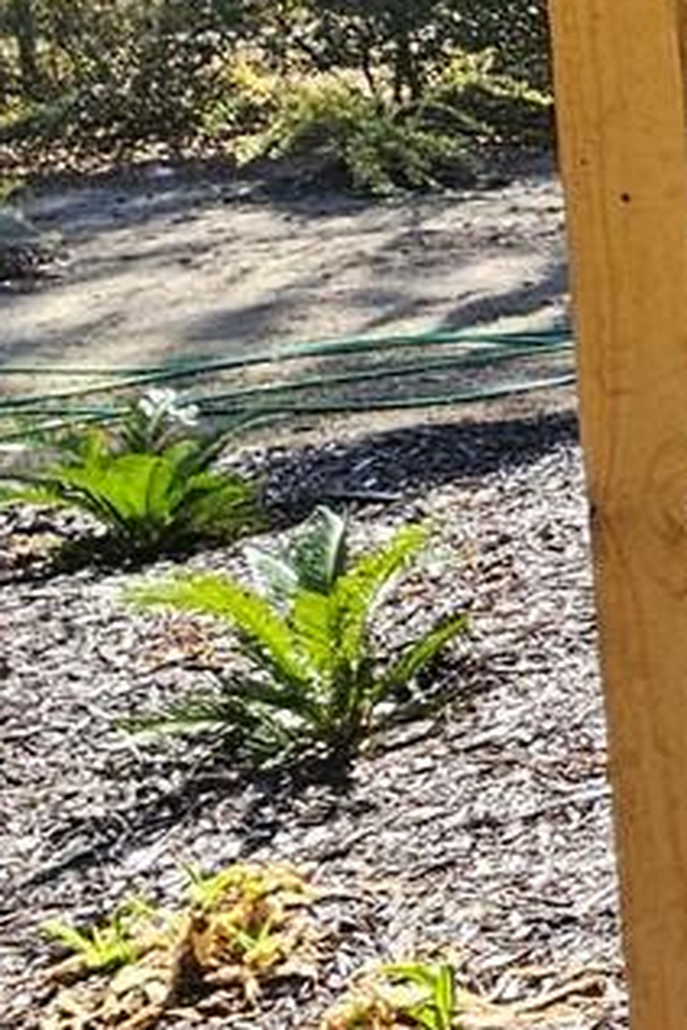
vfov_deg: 28.3
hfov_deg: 10.7
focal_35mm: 68
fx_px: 1946
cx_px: 2187
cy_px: 58
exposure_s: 1/336
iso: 50
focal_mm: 2.2
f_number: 2.2
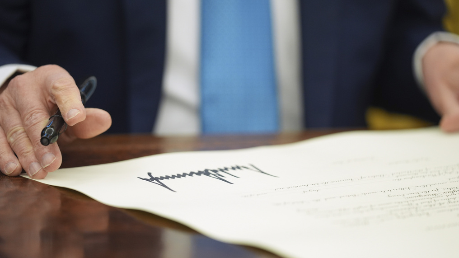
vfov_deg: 9.2
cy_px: 132
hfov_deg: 16.3
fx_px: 1606
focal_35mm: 132
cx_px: 231
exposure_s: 1/500
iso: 2000
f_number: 2.8
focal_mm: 125
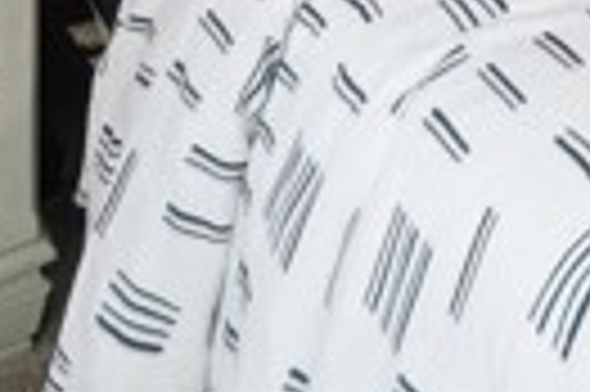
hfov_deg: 21.9
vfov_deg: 13.0
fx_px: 1277
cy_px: -563
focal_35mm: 78
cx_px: 874
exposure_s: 1/45
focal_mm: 16
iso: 400
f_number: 8
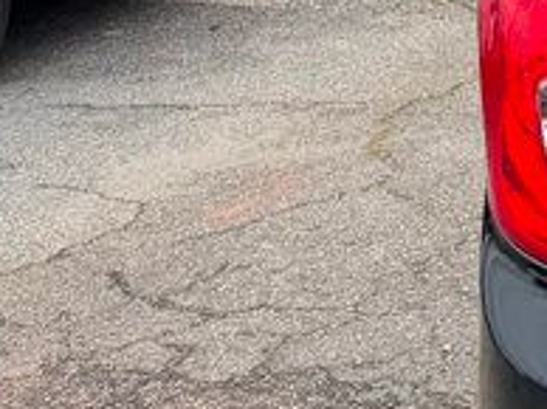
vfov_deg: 11.6
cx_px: 1404
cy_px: 147
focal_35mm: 127
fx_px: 2004
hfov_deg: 11.9
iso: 80
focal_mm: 6.76
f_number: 1.78
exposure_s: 1/1122
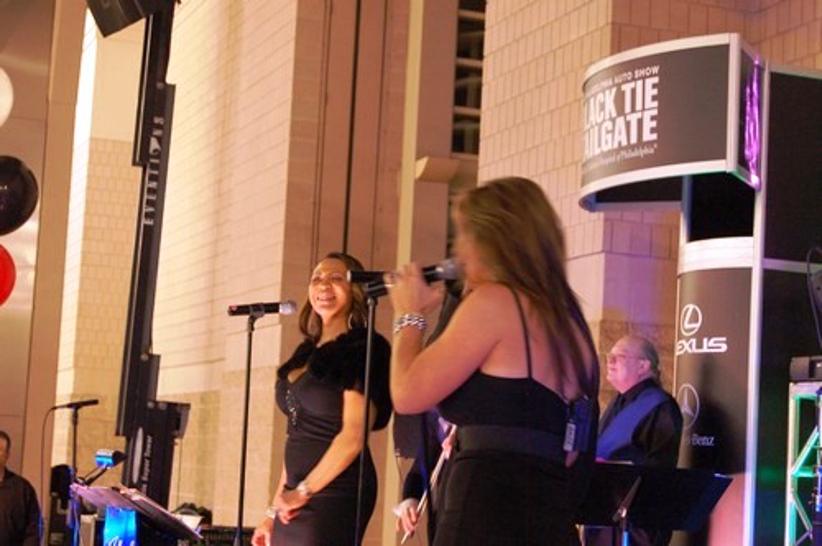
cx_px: 411
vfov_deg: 18.1
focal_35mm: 75
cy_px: 273
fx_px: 1710
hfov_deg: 27.0
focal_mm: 50
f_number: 5.6
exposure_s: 1/25
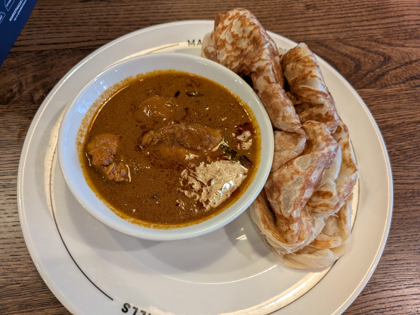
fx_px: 291
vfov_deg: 56.8
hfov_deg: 71.6
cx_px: 210
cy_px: 158
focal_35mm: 24
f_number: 1.7
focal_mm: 4.53
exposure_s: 1/50
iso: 150
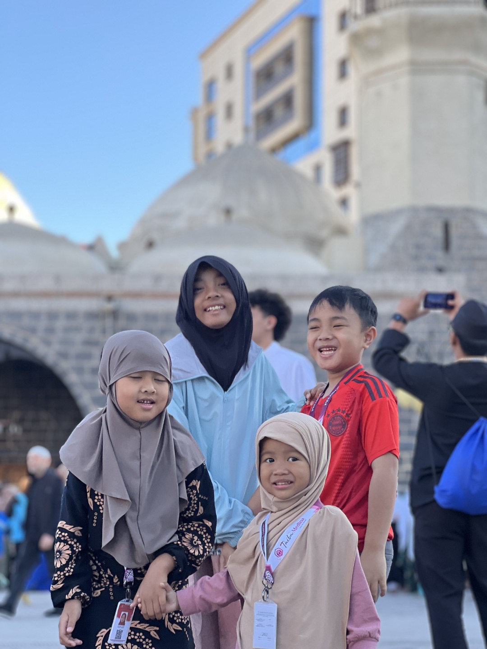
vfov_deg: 25.3
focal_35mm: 77
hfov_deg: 19.1
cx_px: 244
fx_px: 1444
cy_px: 324
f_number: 2.8
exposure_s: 1/121
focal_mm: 9
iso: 64
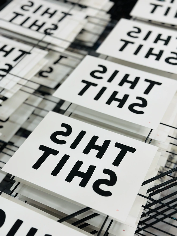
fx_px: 327
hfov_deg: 30.3
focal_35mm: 48
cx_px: 88
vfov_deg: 39.7
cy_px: 118
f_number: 1.78
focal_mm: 6.86
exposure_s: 1/50
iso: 80
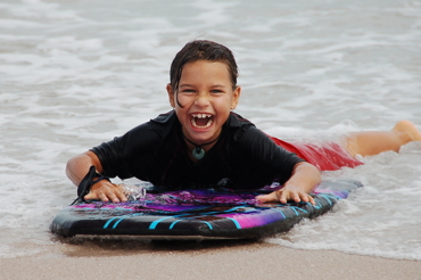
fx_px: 6508
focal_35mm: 557
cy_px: 135
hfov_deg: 3.7
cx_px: 188
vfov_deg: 2.5
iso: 200
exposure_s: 1/500
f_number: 6.3
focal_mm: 250
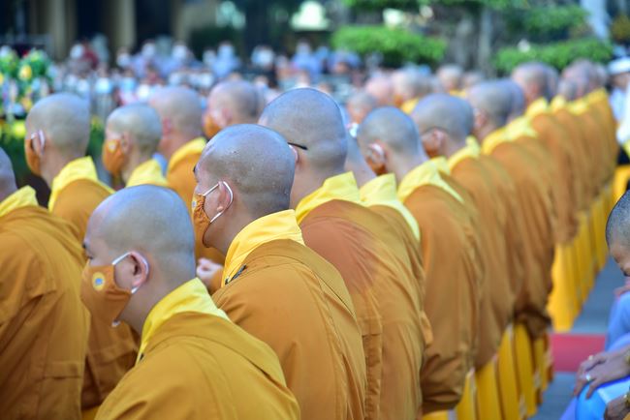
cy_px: 210
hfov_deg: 17.1
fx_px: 2101
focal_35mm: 120
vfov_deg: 11.4
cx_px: 315
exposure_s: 1/50
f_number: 4
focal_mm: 120
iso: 100
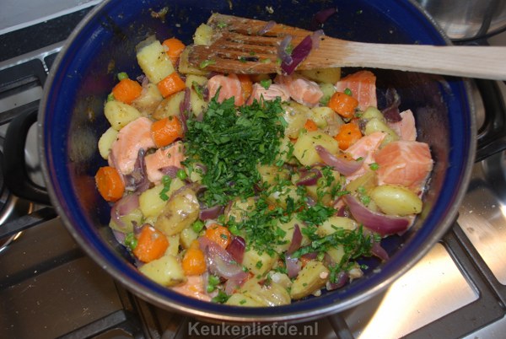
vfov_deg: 32.0
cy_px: 170
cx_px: 253
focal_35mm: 42
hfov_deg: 46.3
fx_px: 591
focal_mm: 28
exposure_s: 1/60
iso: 200
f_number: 4
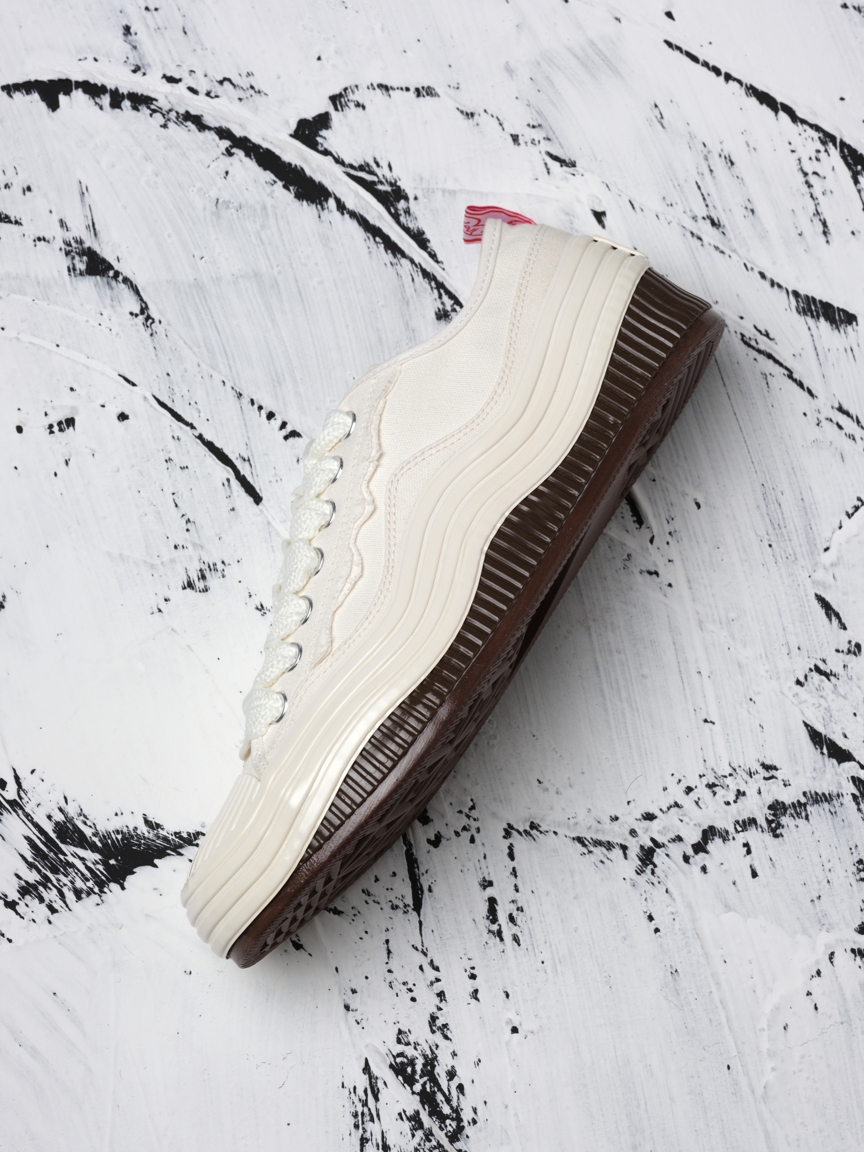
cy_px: 576
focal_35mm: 95
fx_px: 3162
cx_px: 432
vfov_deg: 20.7
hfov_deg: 15.6
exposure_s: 1/100
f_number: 16
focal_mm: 120
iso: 160
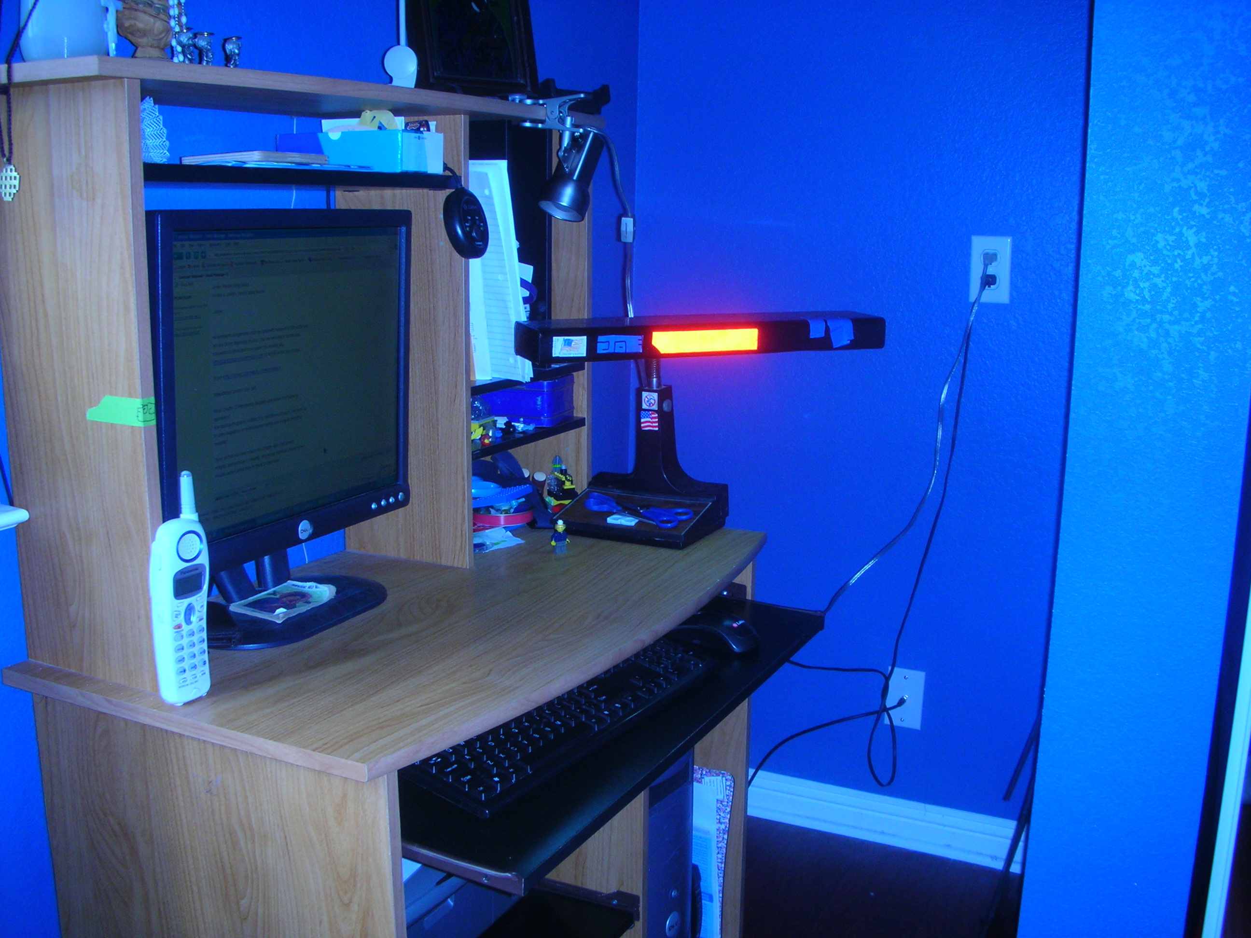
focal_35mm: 35
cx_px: 626
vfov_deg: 40.7
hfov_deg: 52.6
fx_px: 1265
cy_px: 469
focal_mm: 5.8
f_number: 3
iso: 78
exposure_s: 1/60.1
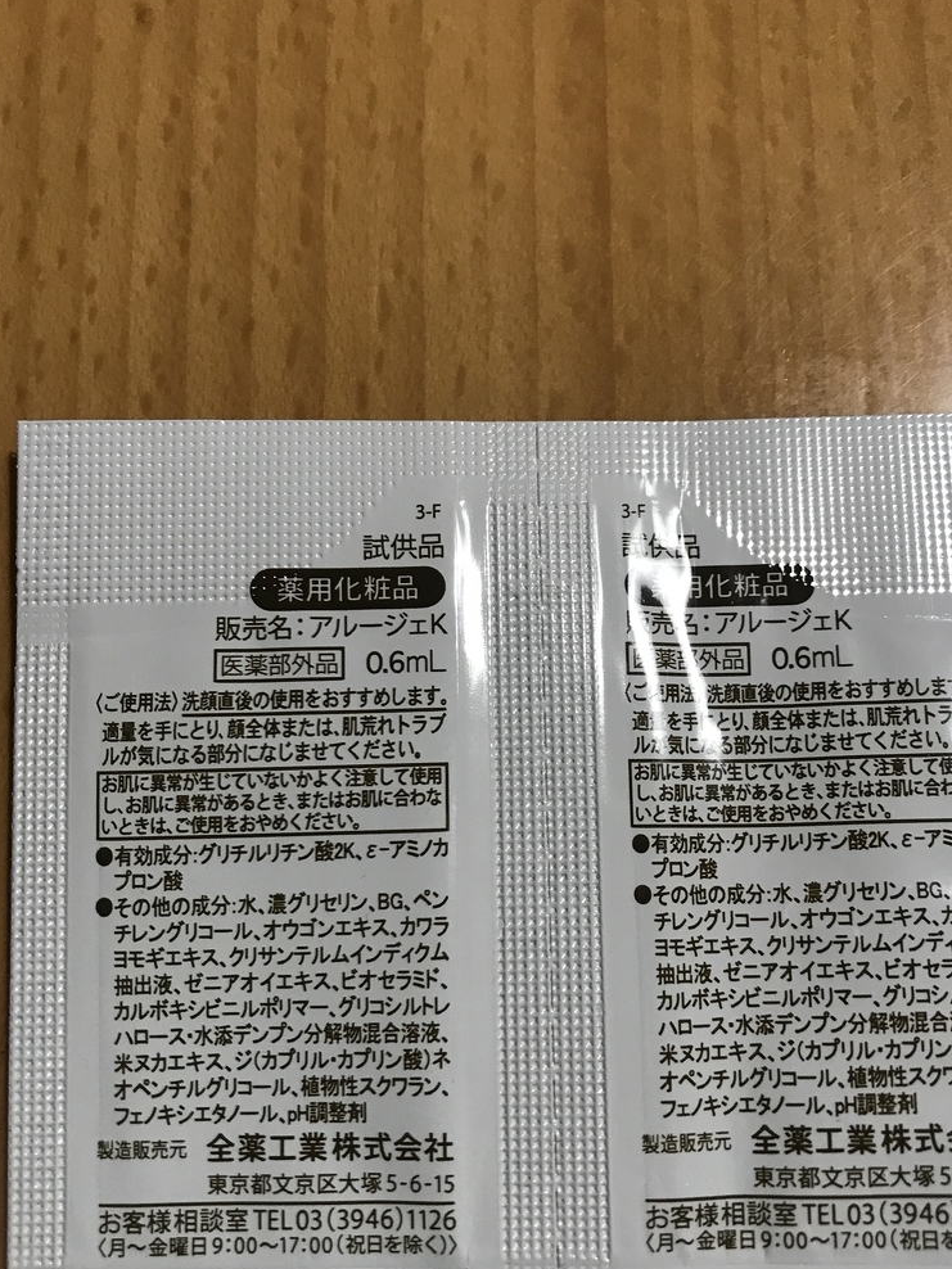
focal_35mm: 34
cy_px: 723
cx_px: 523
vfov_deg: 53.8
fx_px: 1247
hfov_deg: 41.7
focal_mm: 3.99
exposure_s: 1/33
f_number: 1.8
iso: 32
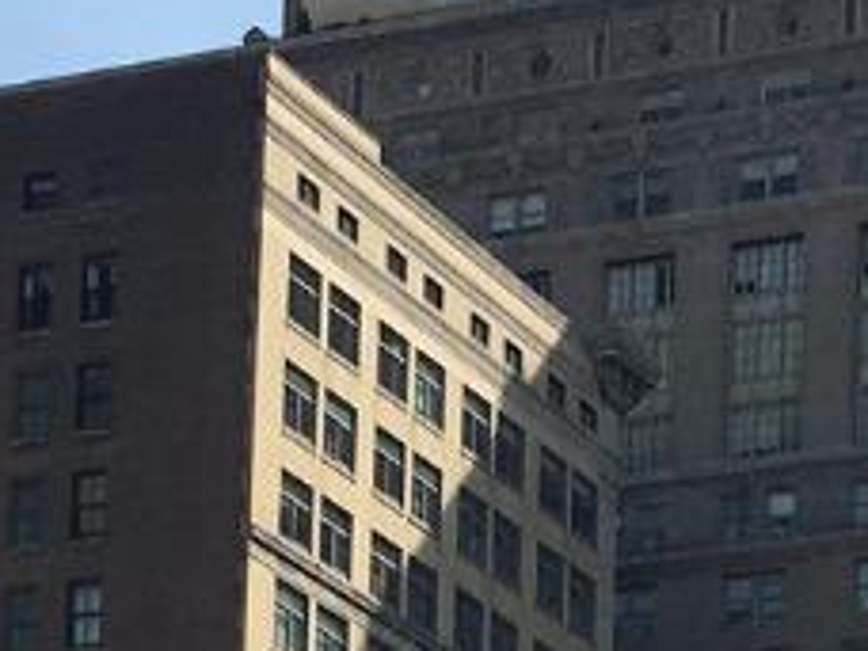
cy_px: 1405
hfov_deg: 10.7
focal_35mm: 183
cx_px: 963
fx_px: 4589
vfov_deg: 7.7
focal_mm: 4.15
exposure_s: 1/1350
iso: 25
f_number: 2.2
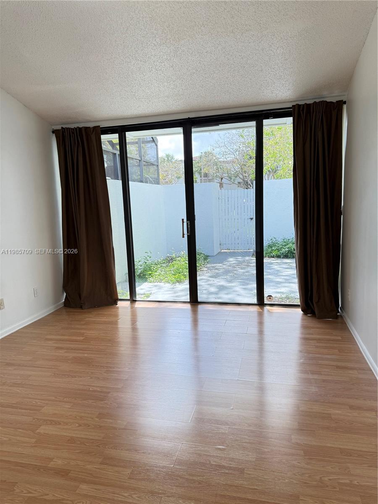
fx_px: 349
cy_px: 252
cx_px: 189
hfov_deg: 56.8
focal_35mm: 24
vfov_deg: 71.6
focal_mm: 6.76
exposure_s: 1/290
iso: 100
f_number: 1.78
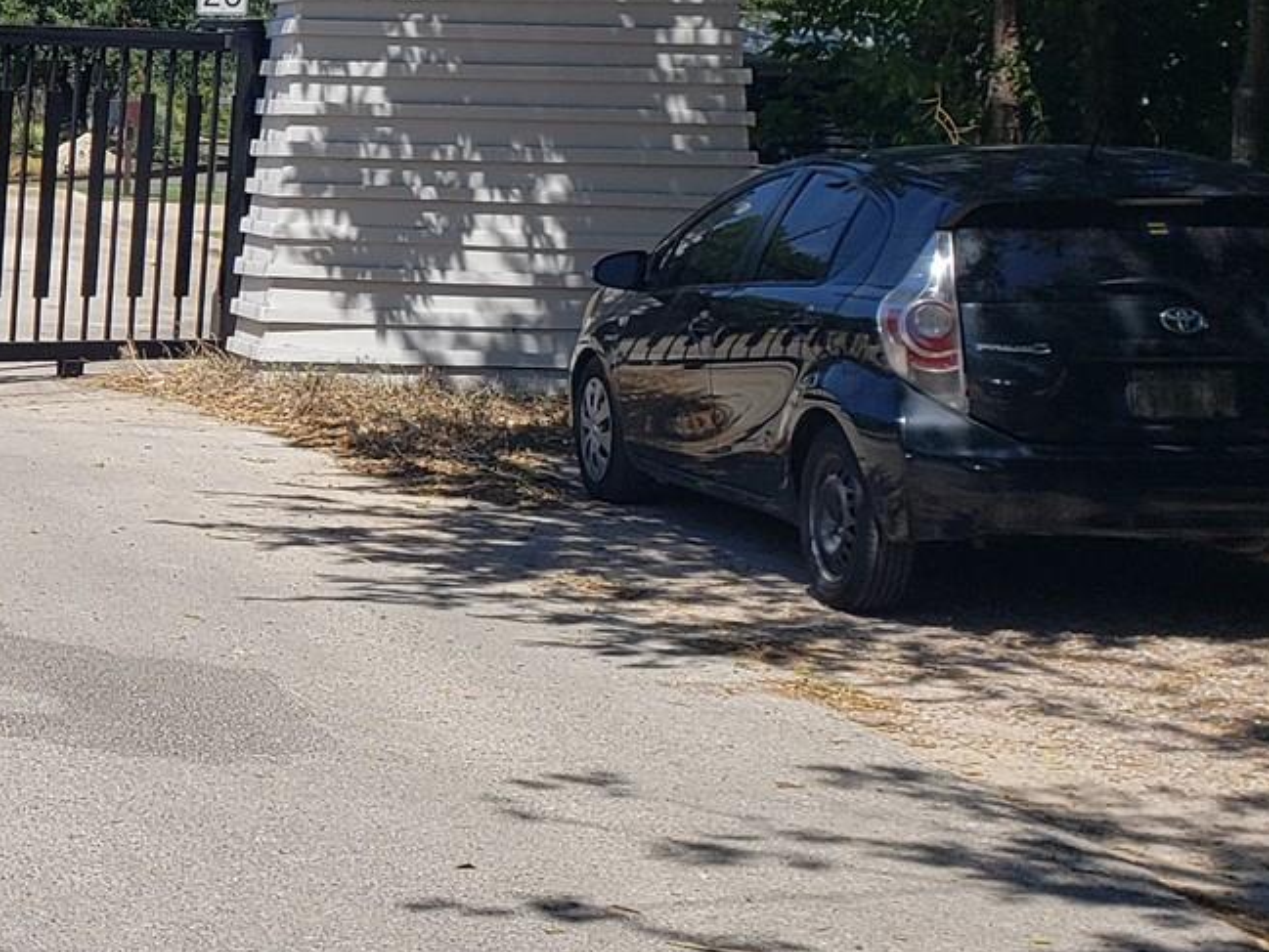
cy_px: 238
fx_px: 3007
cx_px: -677
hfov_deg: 20.2
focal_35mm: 82
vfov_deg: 17.9
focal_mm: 4.3
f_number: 2.4
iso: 50
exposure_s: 1/1779
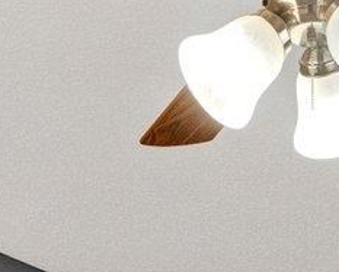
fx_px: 1415
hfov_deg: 13.5
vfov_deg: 8.9
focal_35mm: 141
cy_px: 820
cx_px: 317
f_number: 8
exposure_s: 1/25
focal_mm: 17.1
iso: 1000
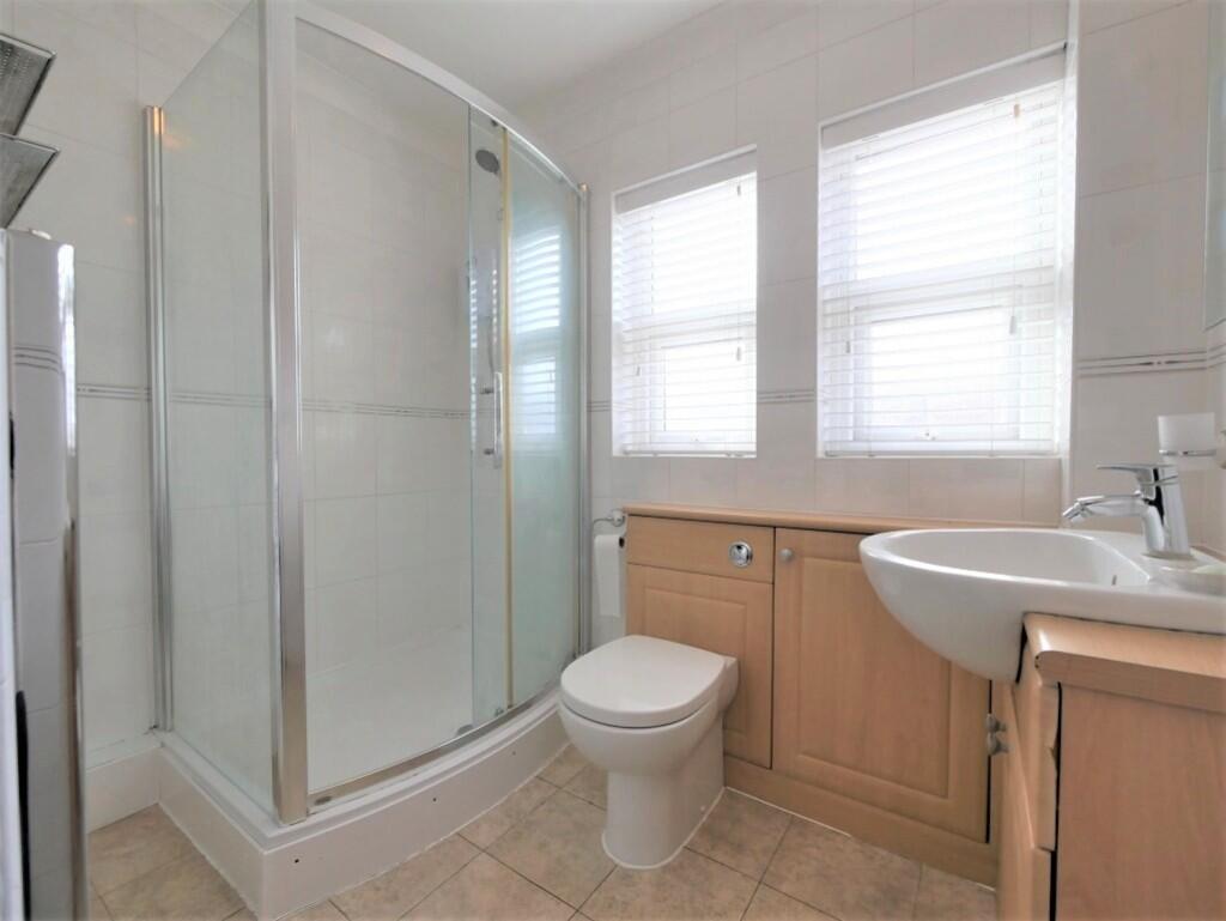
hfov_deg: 102.0
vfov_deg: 85.7
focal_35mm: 14
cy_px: 460
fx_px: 496
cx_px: 613
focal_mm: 7
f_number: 4
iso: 200
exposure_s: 1/60
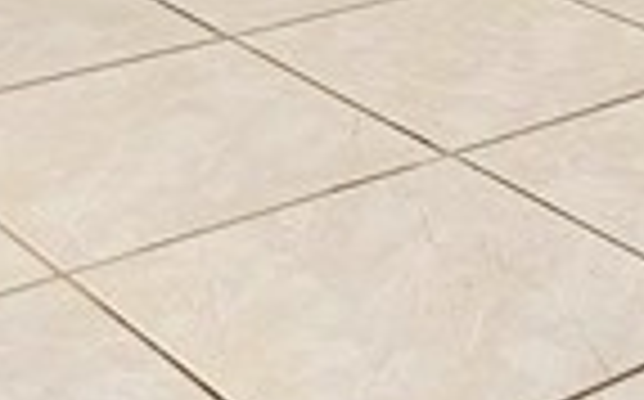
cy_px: -692
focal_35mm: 99
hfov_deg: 20.4
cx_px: 626
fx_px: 1736
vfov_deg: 10.5
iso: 100
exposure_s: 1/100
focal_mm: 2.2
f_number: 2.2
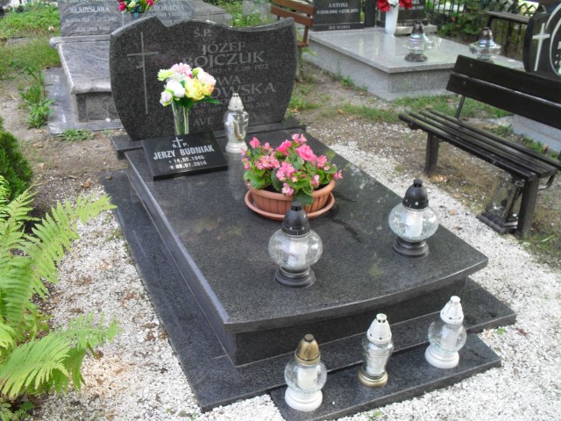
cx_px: 280
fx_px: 567
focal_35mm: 35
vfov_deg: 40.7
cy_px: 210
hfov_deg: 52.6
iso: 100
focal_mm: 6.3
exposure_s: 1/60
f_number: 3.2
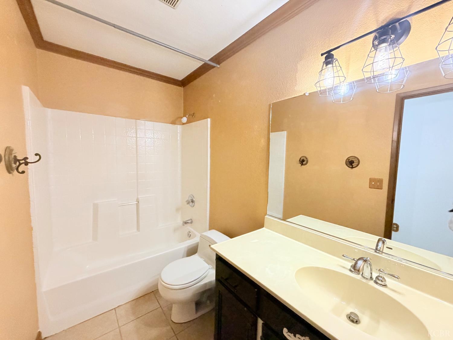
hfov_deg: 102.1
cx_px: 226
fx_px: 183
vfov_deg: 85.7
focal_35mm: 14
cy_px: 170
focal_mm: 2.22
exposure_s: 1/60
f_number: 2.2
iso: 500
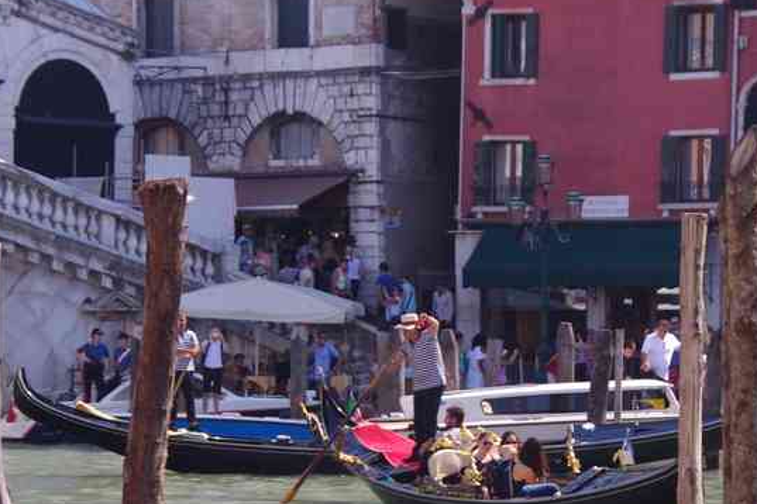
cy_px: 405
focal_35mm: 162
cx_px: 352
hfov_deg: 12.7
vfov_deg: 8.5
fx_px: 3406
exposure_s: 1/100
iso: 200
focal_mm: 57.5
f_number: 8
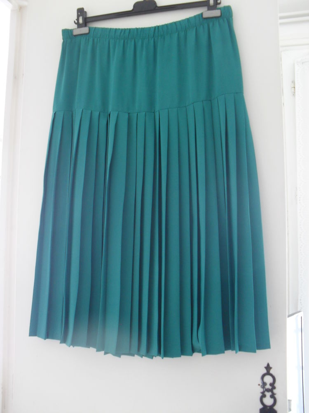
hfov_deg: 40.7
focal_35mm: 35
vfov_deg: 52.6
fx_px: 417
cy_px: 206
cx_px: 154
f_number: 3.2
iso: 200
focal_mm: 6.3
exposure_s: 1/15
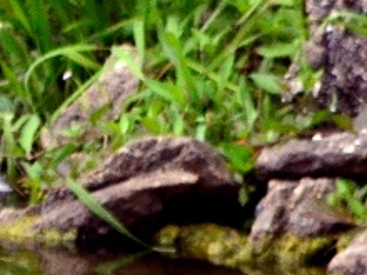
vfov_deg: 0.5
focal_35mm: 3134
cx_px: -712
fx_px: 33227
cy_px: -44
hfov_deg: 0.6
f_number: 5.6
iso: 1250
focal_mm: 300
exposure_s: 1/2000
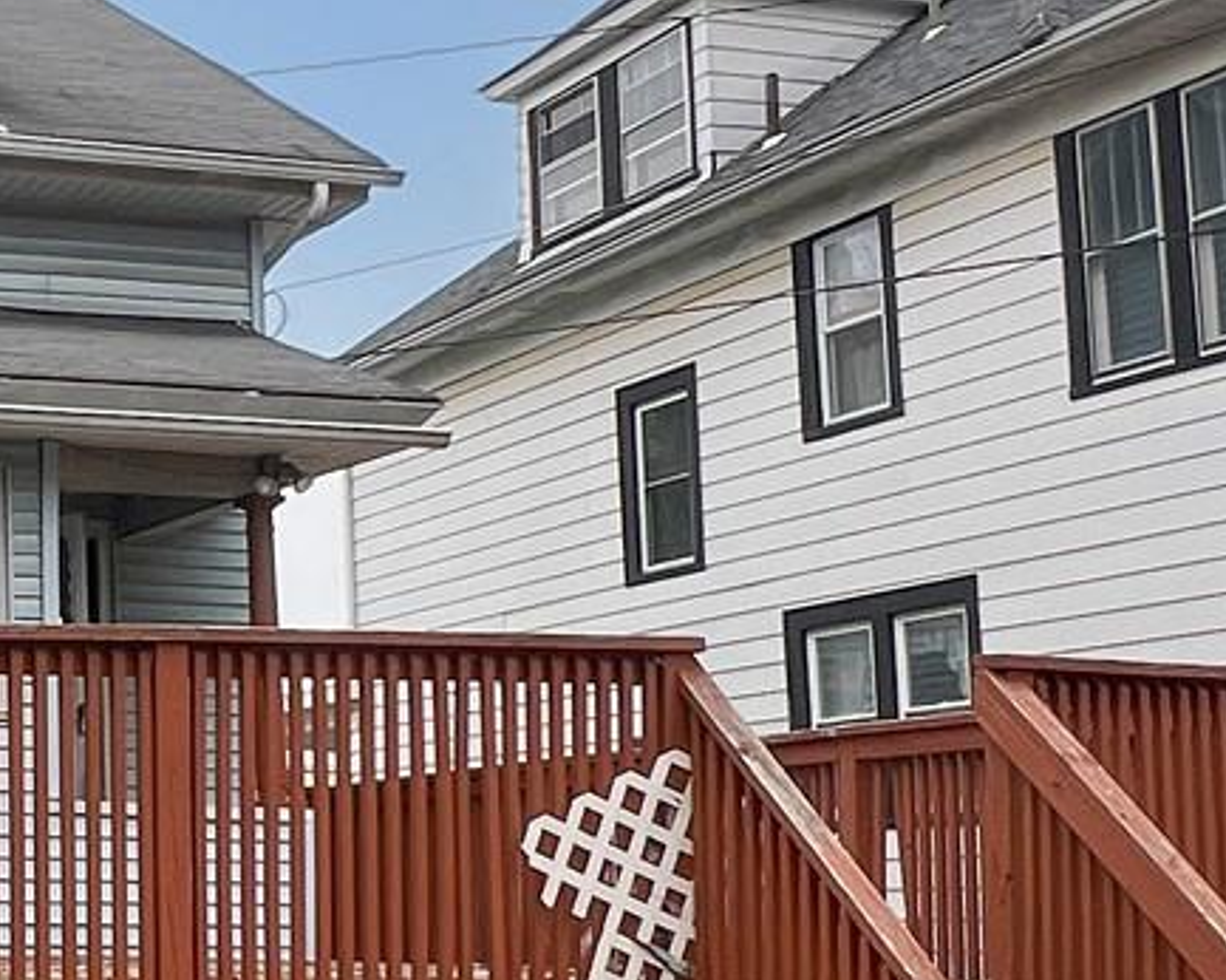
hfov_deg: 26.8
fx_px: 2176
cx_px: -348
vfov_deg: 25.2
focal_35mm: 60
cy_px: 677
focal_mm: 1.57
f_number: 1.8
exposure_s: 1/126
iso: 32
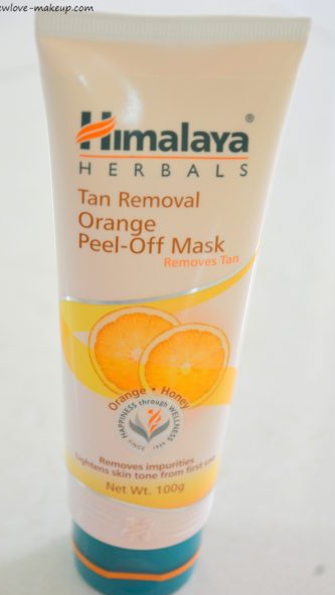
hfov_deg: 13.8
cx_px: 161
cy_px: 301
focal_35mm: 88
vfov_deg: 24.3
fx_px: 1382
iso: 800
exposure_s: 1/13
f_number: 5.6
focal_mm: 55
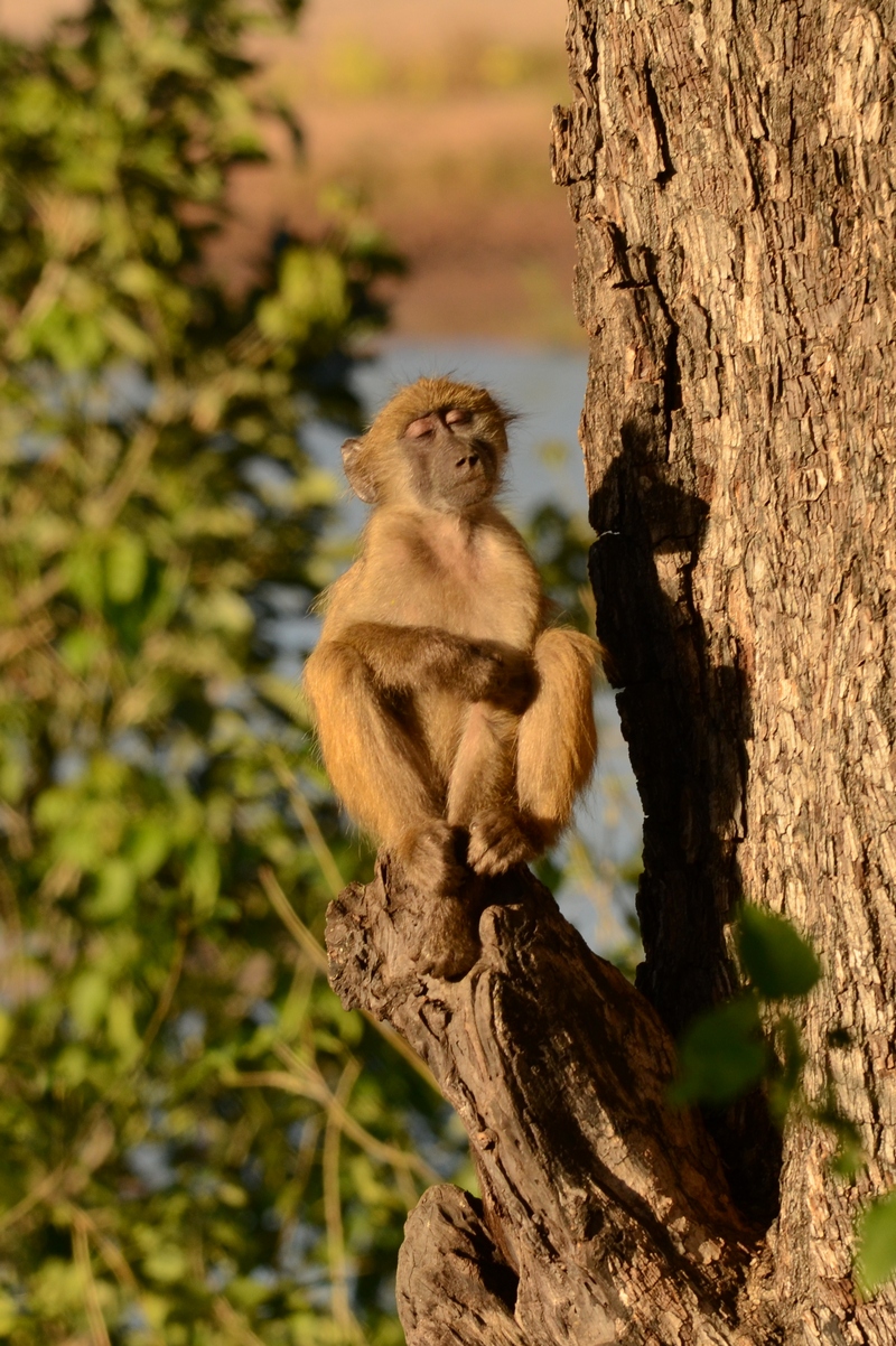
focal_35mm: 405
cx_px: 448
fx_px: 15136
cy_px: 673
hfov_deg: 3.4
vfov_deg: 5.1
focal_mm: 270
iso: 320
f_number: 8
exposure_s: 1/250
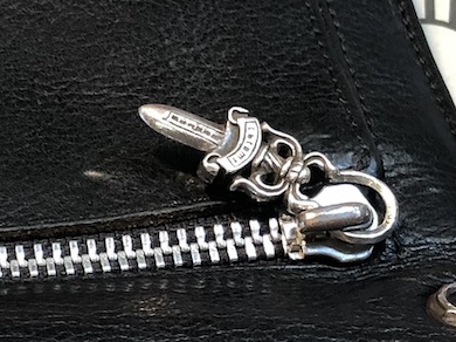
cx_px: -44
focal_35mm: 138
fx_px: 1817
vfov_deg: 10.7
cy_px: 241
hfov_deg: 14.0
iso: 32
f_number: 1.8
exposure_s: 1/30
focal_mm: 4
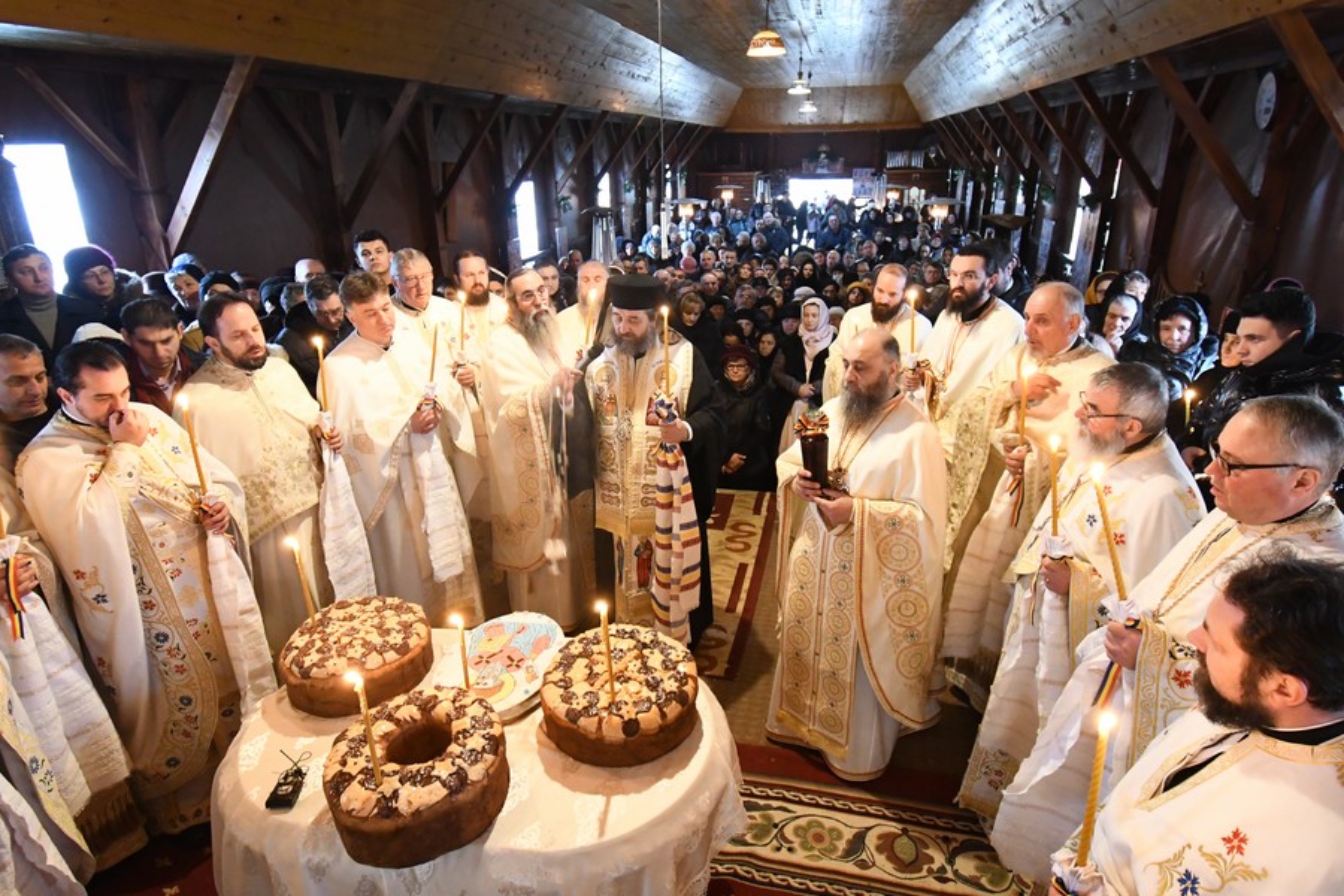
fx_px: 747
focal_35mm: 20
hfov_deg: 84.0
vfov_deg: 61.9
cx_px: 684
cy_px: 442
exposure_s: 1/20
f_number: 4.5
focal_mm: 10
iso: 4000
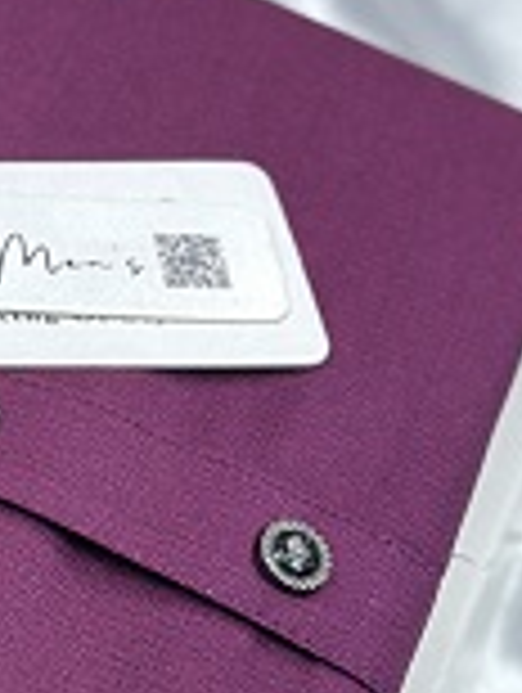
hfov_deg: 7.2
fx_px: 3990
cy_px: 148
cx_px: -522
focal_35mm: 199
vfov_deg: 9.9
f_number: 1.78
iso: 250
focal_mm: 6.86
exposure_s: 1/100
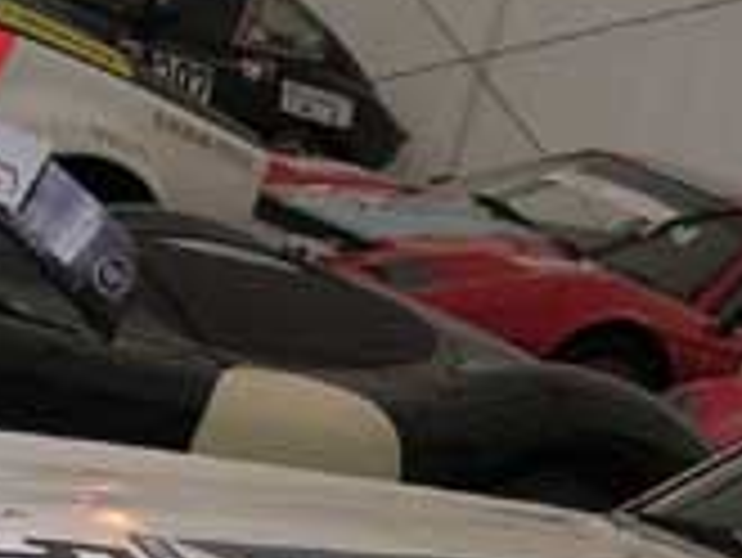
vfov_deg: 10.4
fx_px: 2960
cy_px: 873
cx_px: 809
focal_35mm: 138
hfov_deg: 14.0
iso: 100
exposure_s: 1/476
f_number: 2.8
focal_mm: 5.8
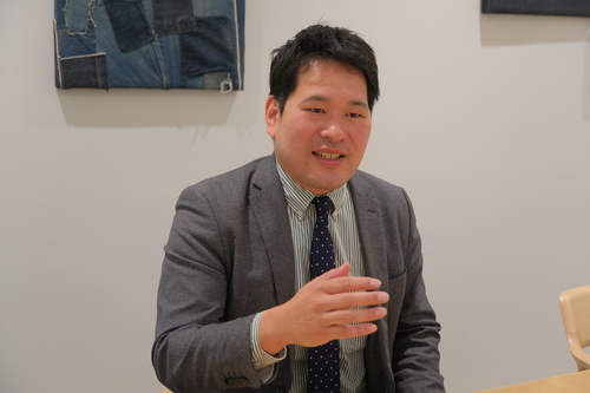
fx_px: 836
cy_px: 196
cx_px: 295
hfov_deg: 38.9
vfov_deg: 26.5
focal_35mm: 51
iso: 640
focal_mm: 34
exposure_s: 1/100
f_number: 2.8
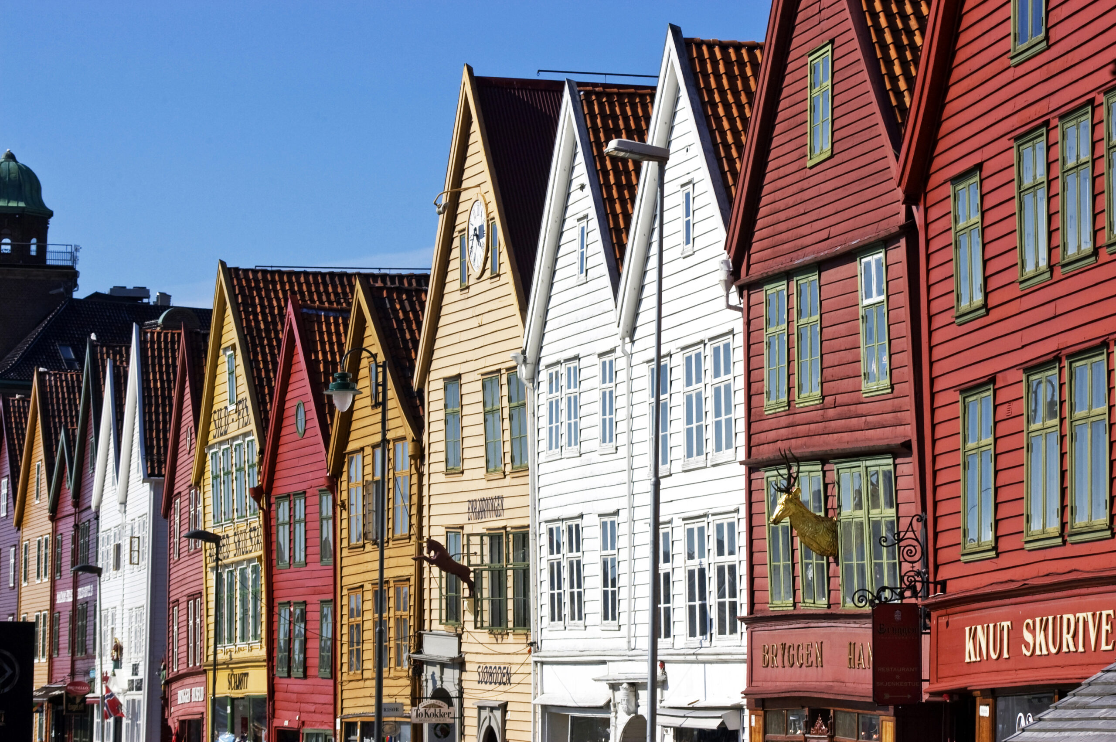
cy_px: 371
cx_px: 558
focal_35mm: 123
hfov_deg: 16.7
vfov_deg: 11.1
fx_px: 3809
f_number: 10
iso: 200
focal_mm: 82
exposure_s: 1/400
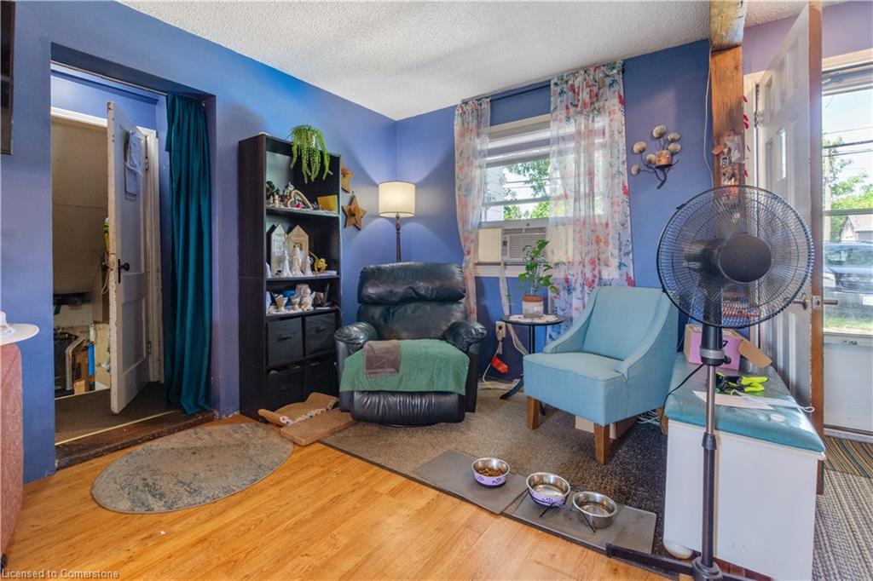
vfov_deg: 72.0
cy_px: 290
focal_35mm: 16
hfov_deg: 95.0
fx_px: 400
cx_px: 436
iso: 500
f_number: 9
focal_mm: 11
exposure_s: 1/1.67
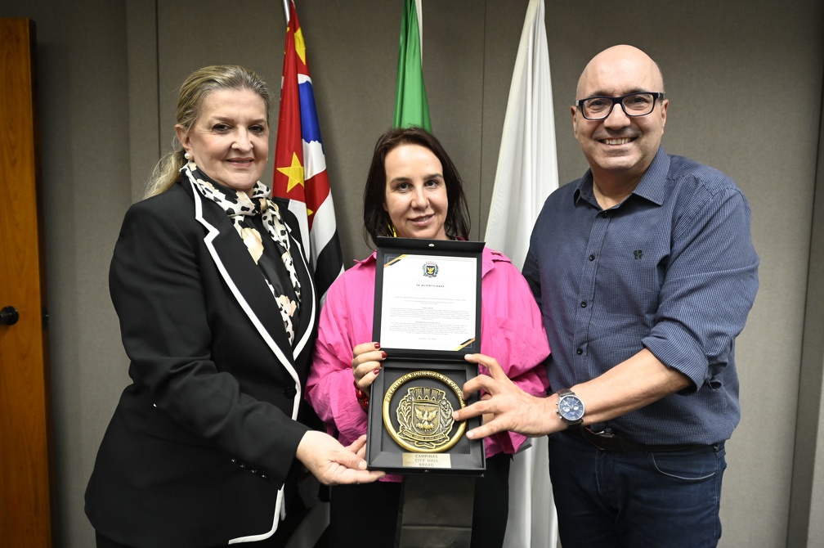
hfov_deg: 78.6
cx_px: 412
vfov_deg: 57.1
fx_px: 503
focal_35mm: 22
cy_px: 274
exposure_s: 1/320
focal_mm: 22
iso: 2500
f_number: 2.8
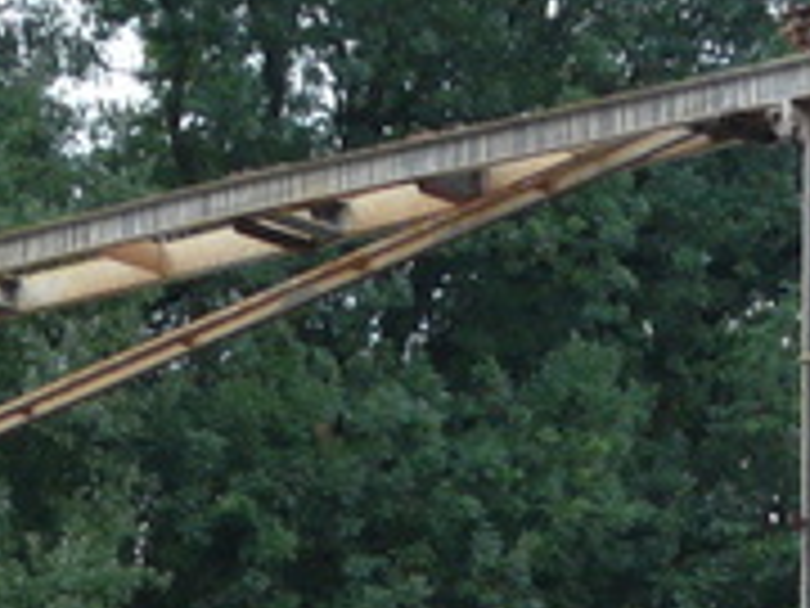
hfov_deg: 9.3
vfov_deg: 6.6
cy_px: 1608
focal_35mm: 211
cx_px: 837
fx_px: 4937
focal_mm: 6.3
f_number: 3.6
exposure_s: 1/100
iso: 100
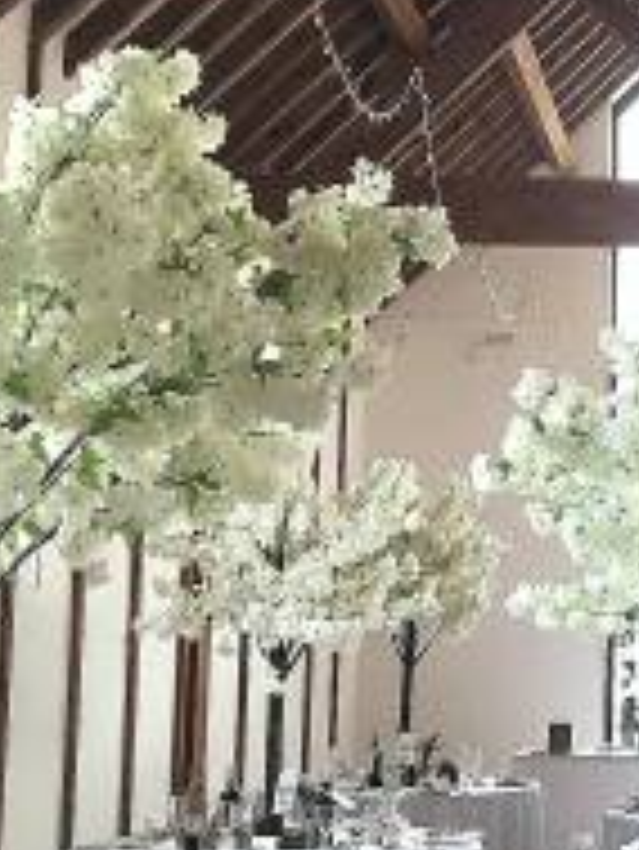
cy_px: 450
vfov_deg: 27.4
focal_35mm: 71
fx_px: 1746
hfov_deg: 19.6
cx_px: 752
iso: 32
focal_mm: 3.99
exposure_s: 1/100
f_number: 1.8
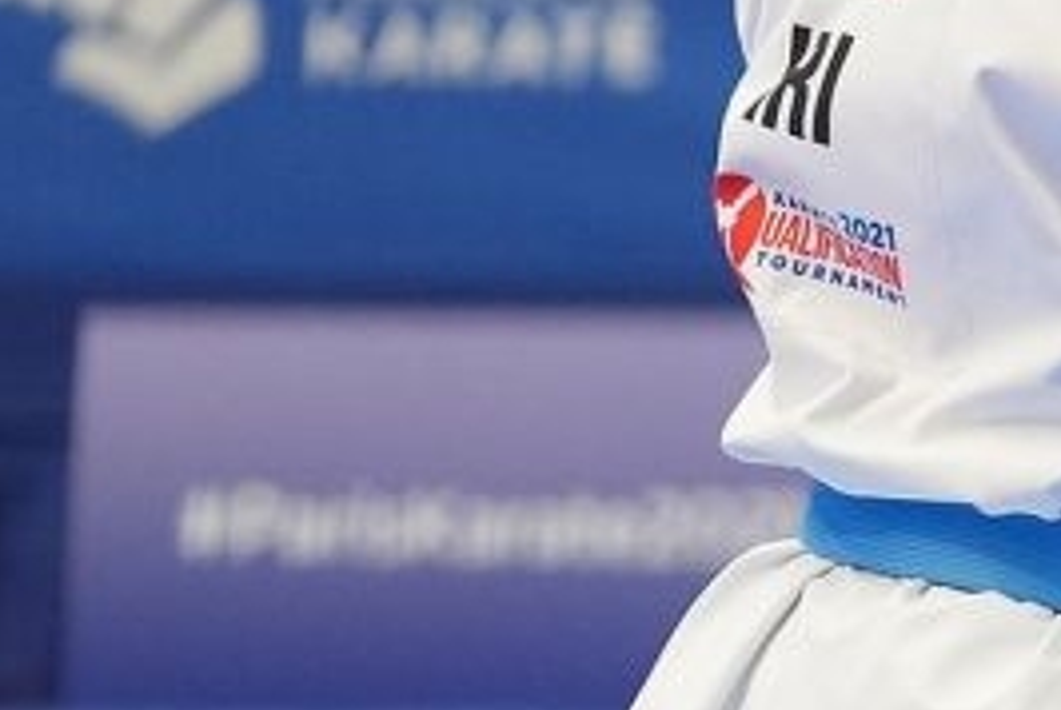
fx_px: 21331
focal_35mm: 723
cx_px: 3510
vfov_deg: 1.9
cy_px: 558
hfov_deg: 2.8
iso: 1250
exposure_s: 1/500
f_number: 2.8
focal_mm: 107
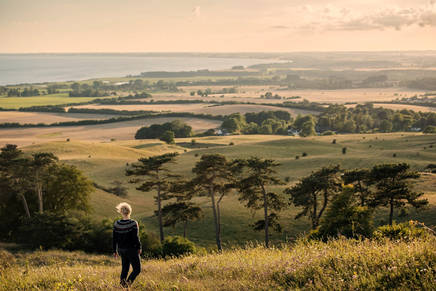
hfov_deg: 28.8
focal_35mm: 70
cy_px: 146
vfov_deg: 19.5
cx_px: 218
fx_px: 848
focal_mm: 70
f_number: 4
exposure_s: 1/500
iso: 100
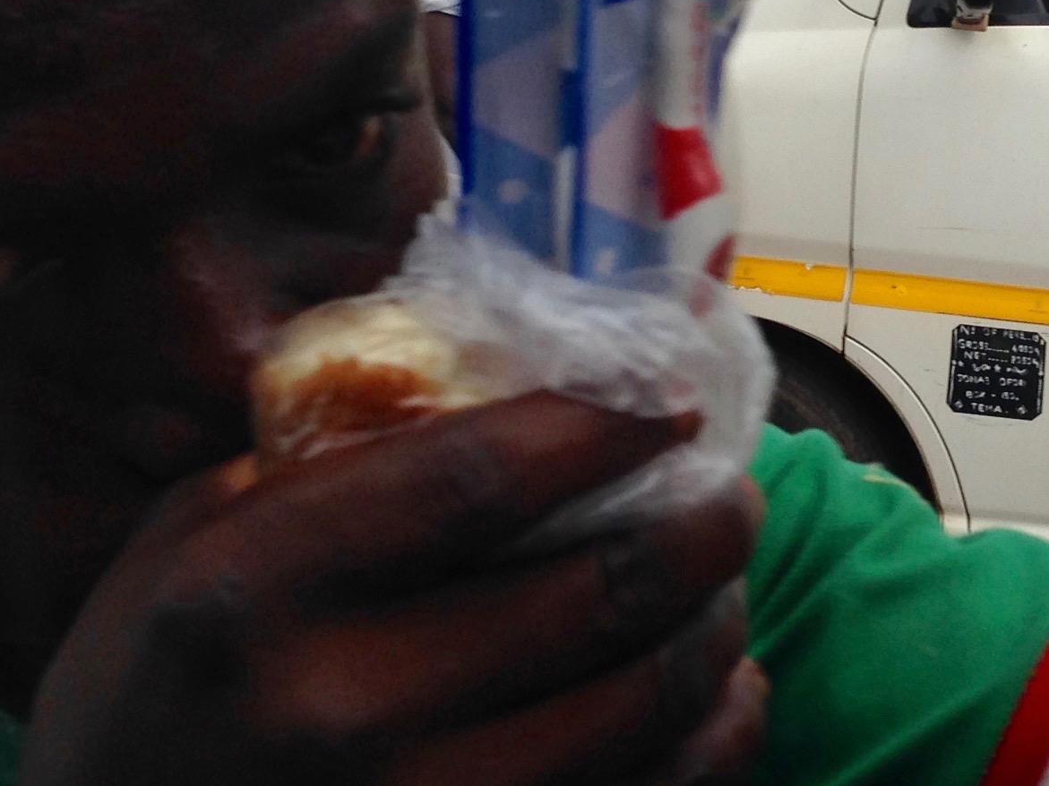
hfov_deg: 21.0
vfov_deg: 15.9
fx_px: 2788
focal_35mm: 92
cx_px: 873
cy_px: 139
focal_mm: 4.12
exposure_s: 1/315
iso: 50
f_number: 2.4
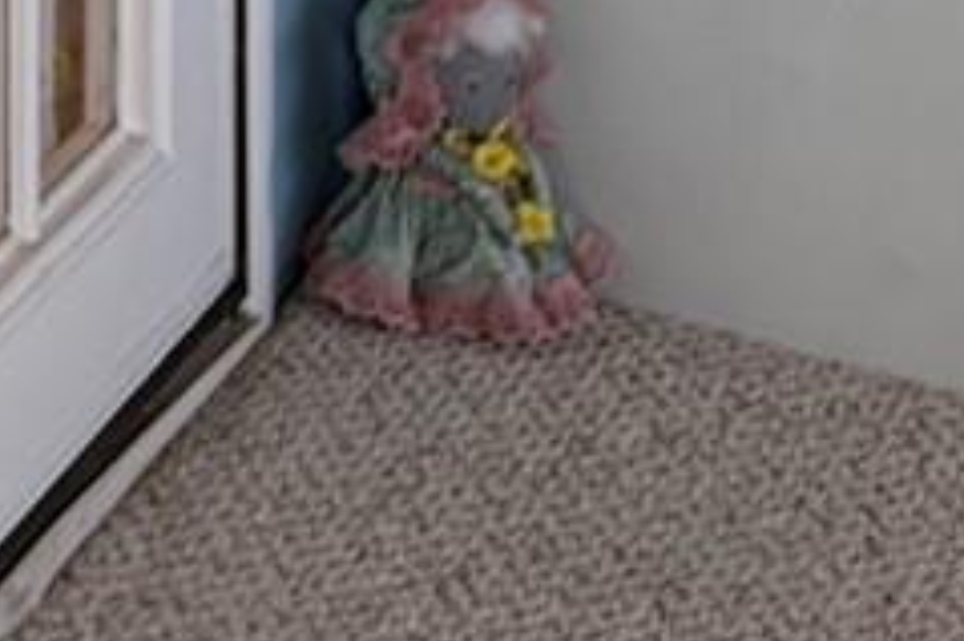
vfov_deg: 6.8
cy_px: -1367
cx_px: -1722
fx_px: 4843
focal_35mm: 181
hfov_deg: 9.4
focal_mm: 5.96
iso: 80
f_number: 1.6
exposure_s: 1/120
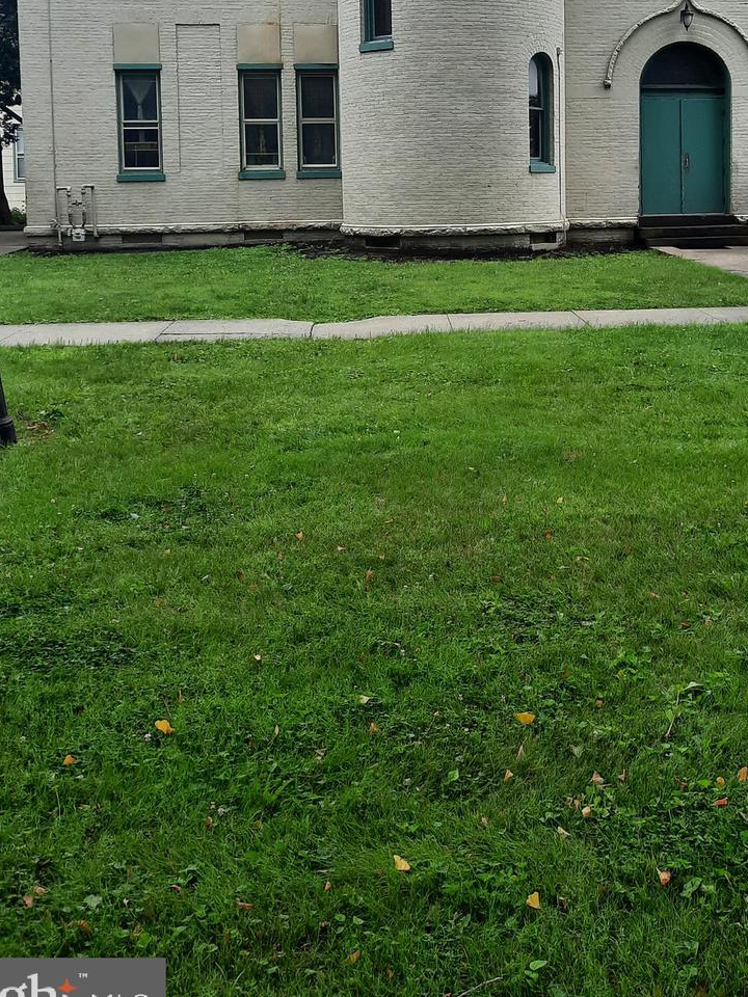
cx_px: 505
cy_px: 245
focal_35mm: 40
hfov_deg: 35.6
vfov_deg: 45.1
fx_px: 1152
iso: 32
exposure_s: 1/188
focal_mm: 4.6
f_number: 2
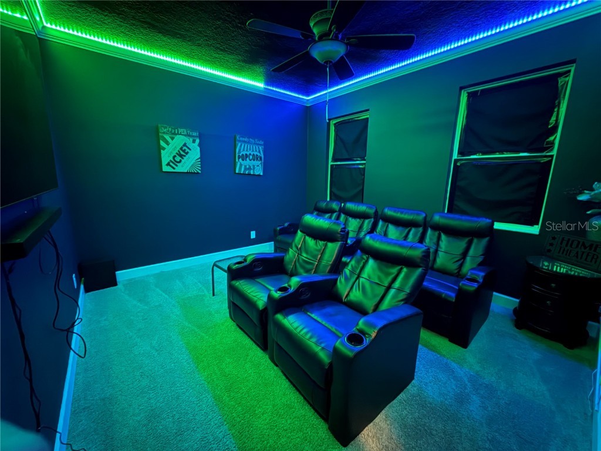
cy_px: 226
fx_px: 243
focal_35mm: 14
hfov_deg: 102.1
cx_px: 300
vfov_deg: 85.7
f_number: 2.2
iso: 1250
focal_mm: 2.22
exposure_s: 1/4
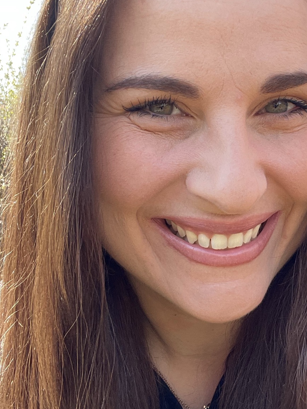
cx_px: 255
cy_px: 206
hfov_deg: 26.9
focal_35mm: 53
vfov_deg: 36.2
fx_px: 627
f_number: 2.2
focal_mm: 2.71
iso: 40
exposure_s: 1/121
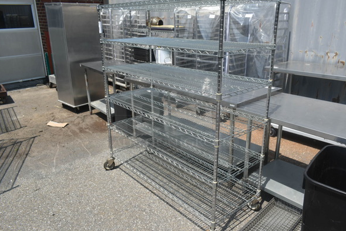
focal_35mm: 28
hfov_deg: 65.5
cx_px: 174
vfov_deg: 46.4
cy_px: 118
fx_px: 269
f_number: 8
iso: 200
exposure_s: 1/500
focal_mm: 18
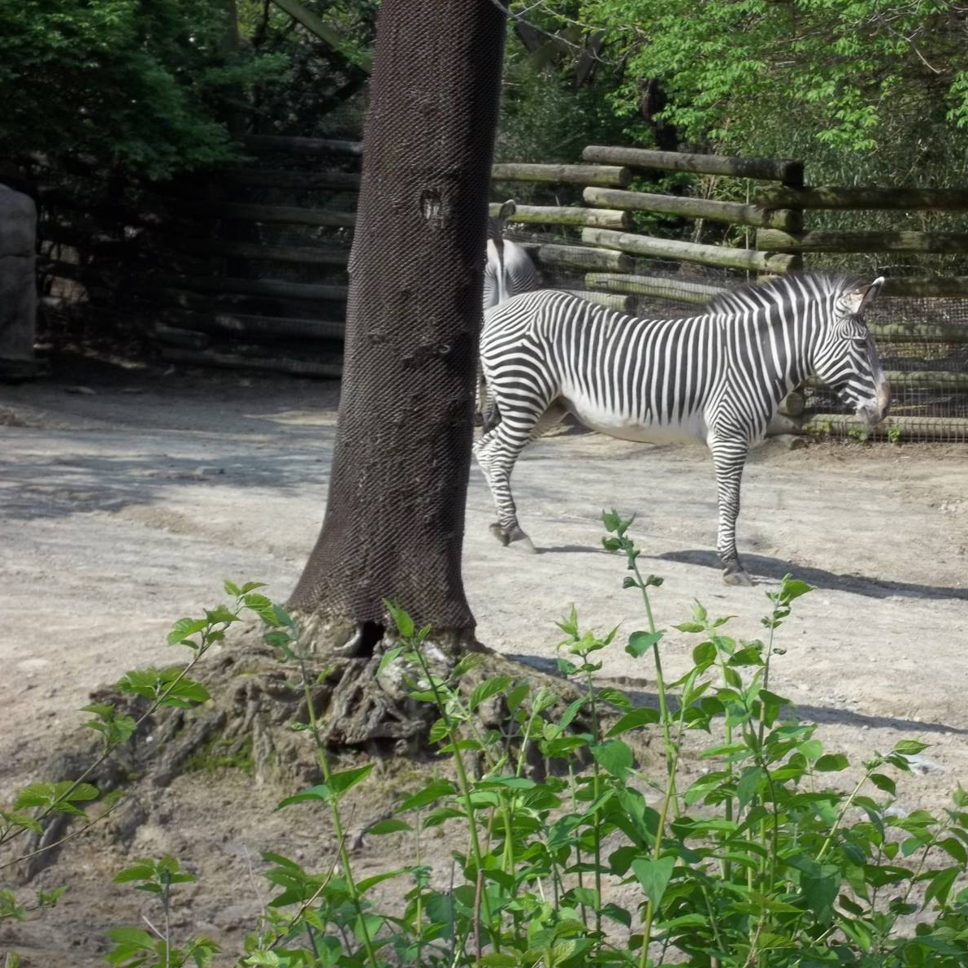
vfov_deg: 15.3
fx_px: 3607
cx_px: 619
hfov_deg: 15.3
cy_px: 481
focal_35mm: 114
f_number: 5.2
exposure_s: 1/250
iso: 64
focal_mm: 17.1
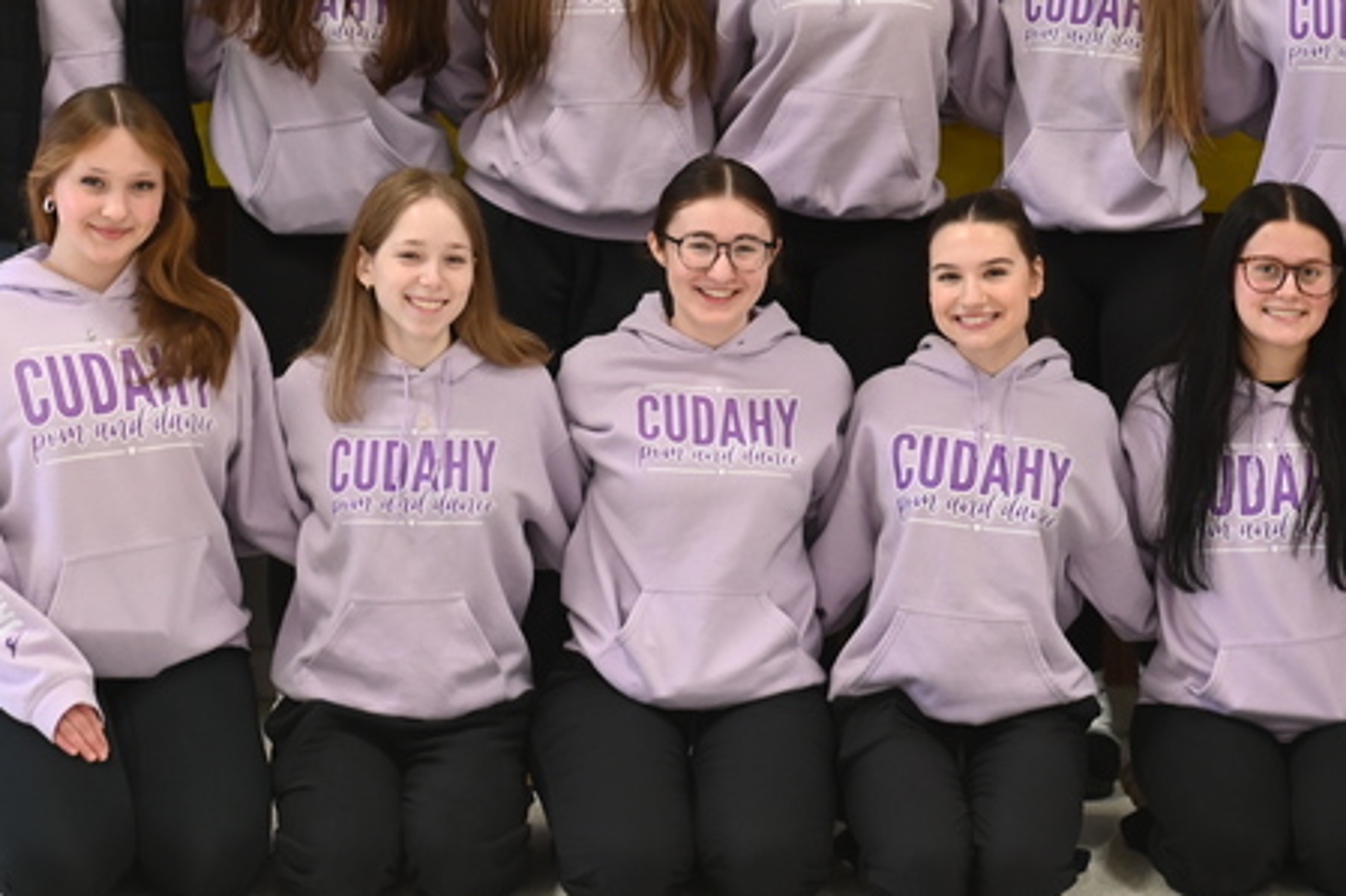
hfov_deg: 17.8
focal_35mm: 114
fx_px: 4261
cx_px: 1046
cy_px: 61
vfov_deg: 11.9
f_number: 2.8
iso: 1100
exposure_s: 1/125
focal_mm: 50
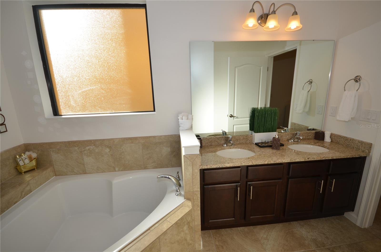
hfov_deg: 100.5
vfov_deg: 77.0
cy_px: 126
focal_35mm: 15
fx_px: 158
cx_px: 190
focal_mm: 10
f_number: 5.6
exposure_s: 1/125
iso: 140
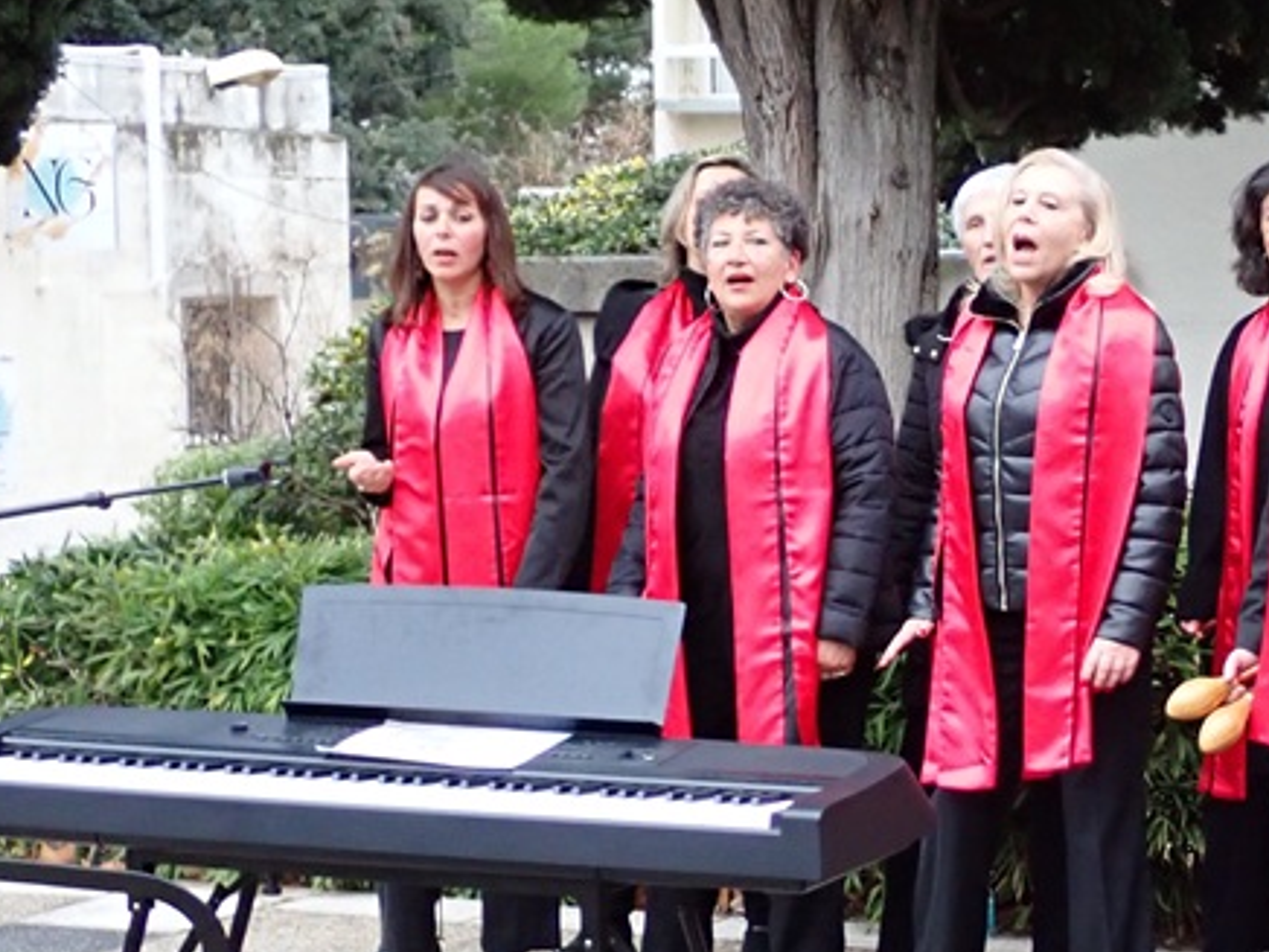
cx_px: 1228
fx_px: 3703
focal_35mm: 101
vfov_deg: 14.6
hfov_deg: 19.0
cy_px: 620
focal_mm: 7.84
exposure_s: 1/40
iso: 500
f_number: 2.9
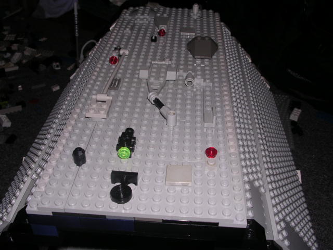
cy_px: 125
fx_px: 366
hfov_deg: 49.0
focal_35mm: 38
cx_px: 166
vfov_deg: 37.7
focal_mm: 5.8
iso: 100
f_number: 5.6
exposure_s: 1/60.1
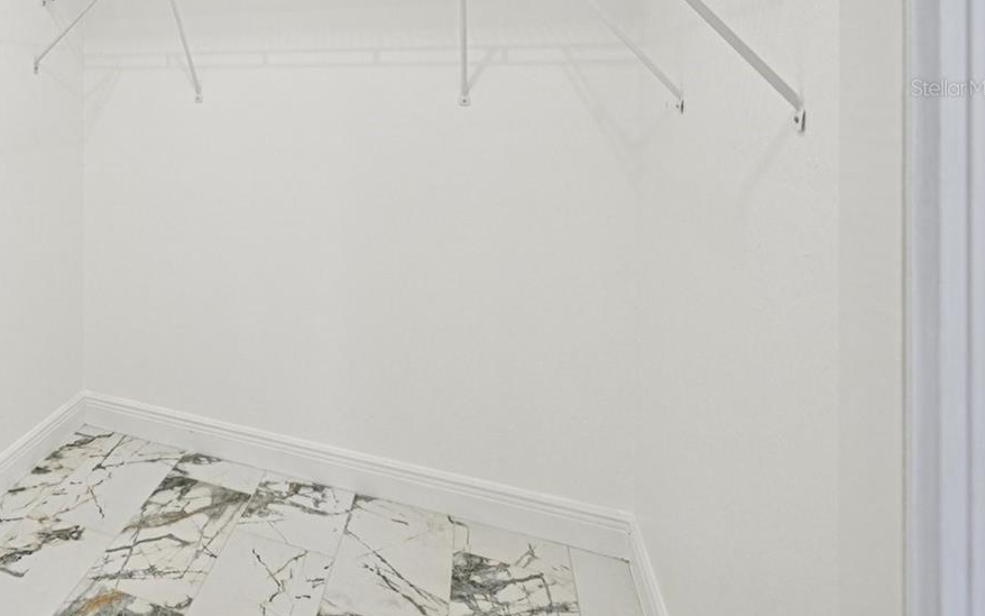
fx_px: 698
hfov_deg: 60.5
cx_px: 113
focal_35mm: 26
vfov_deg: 44.3
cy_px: 88
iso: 400
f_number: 8
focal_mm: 14
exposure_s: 1/40
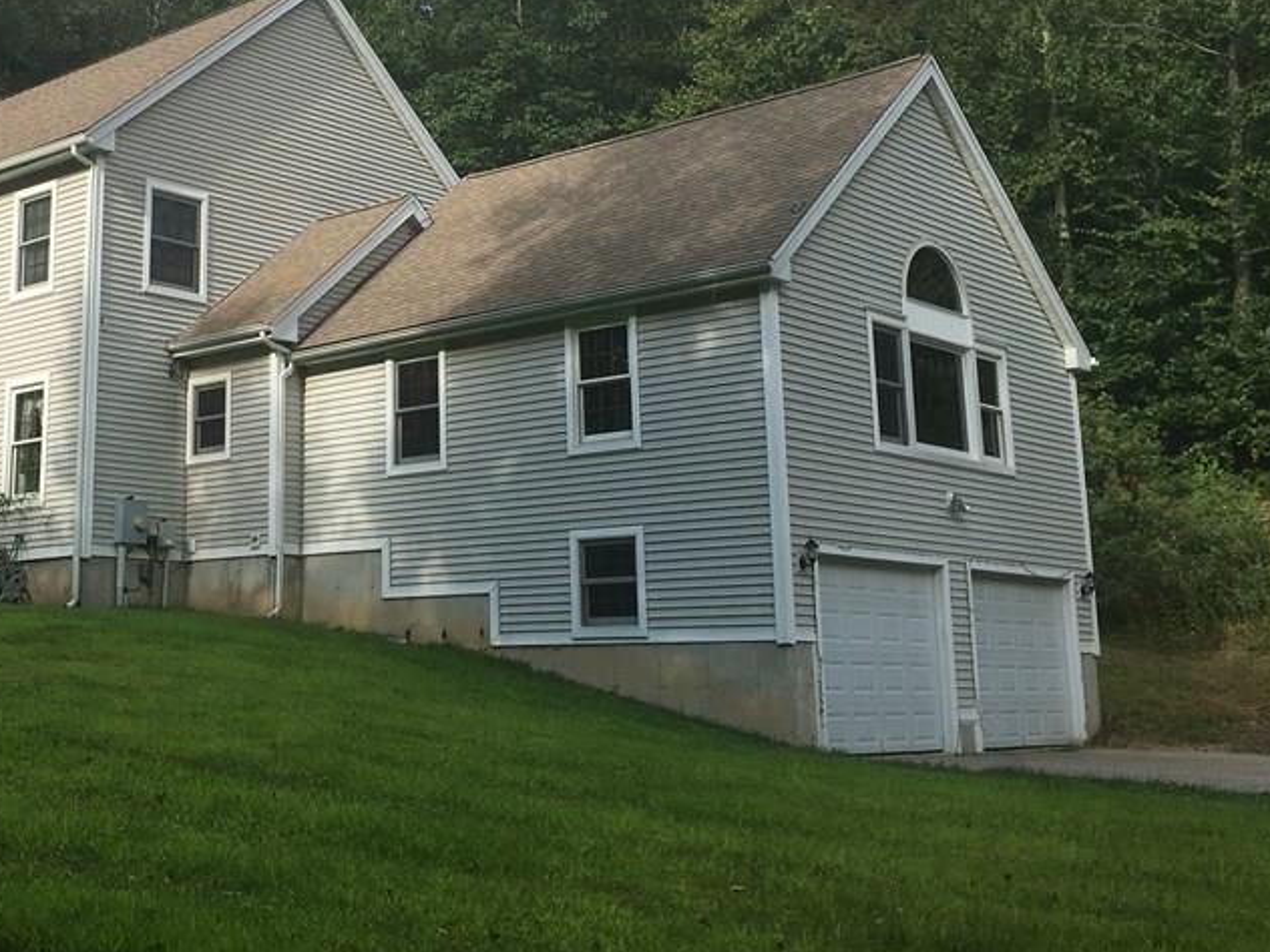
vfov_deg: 30.6
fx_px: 1724
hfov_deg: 39.8
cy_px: 313
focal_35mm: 47
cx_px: 388
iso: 25
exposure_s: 1/1083
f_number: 2.2
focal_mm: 4.15
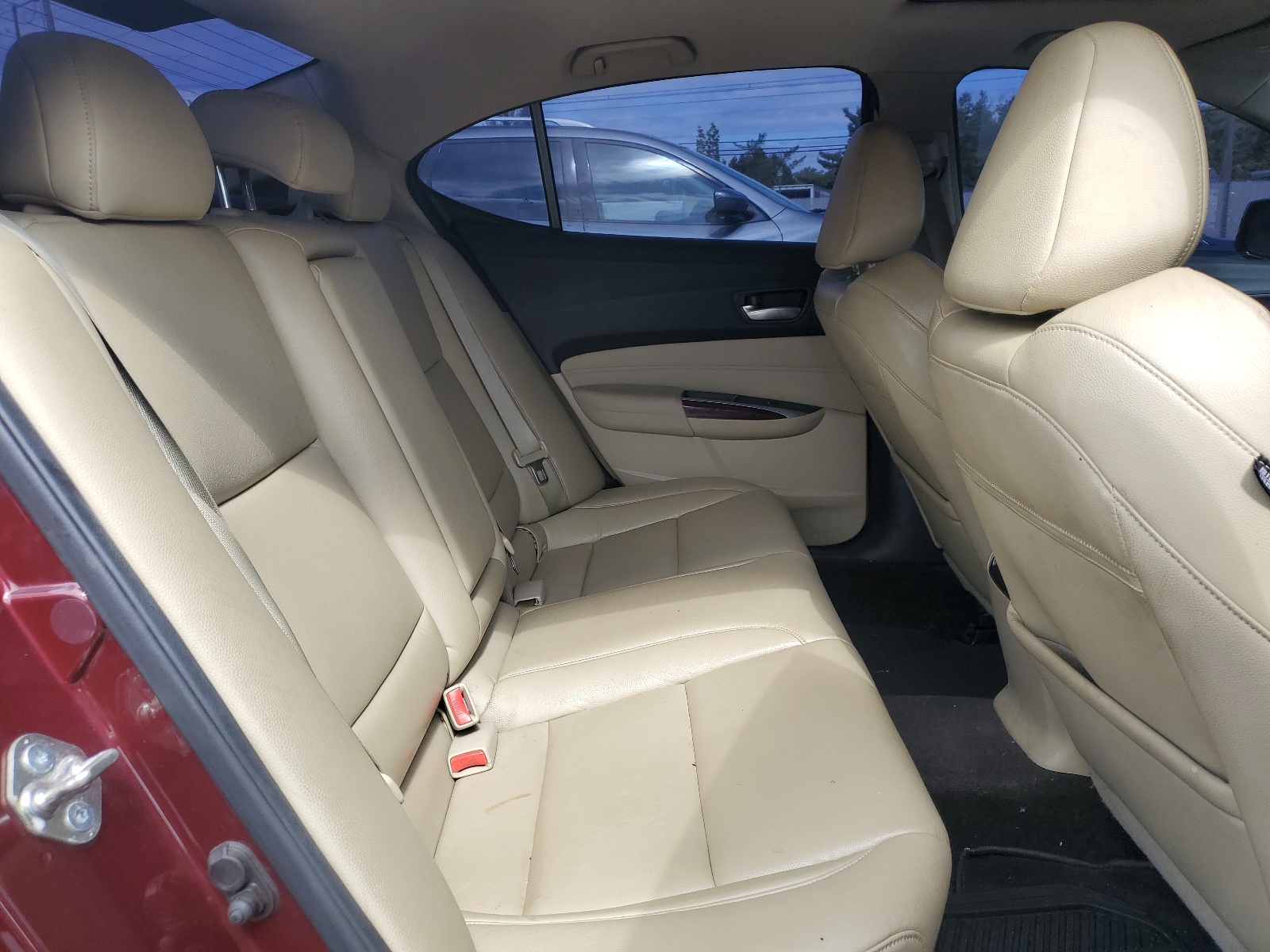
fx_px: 954
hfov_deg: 67.3
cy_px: 476
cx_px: 635
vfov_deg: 53.1
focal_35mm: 26
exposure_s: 1/526
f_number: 1.5
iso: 50
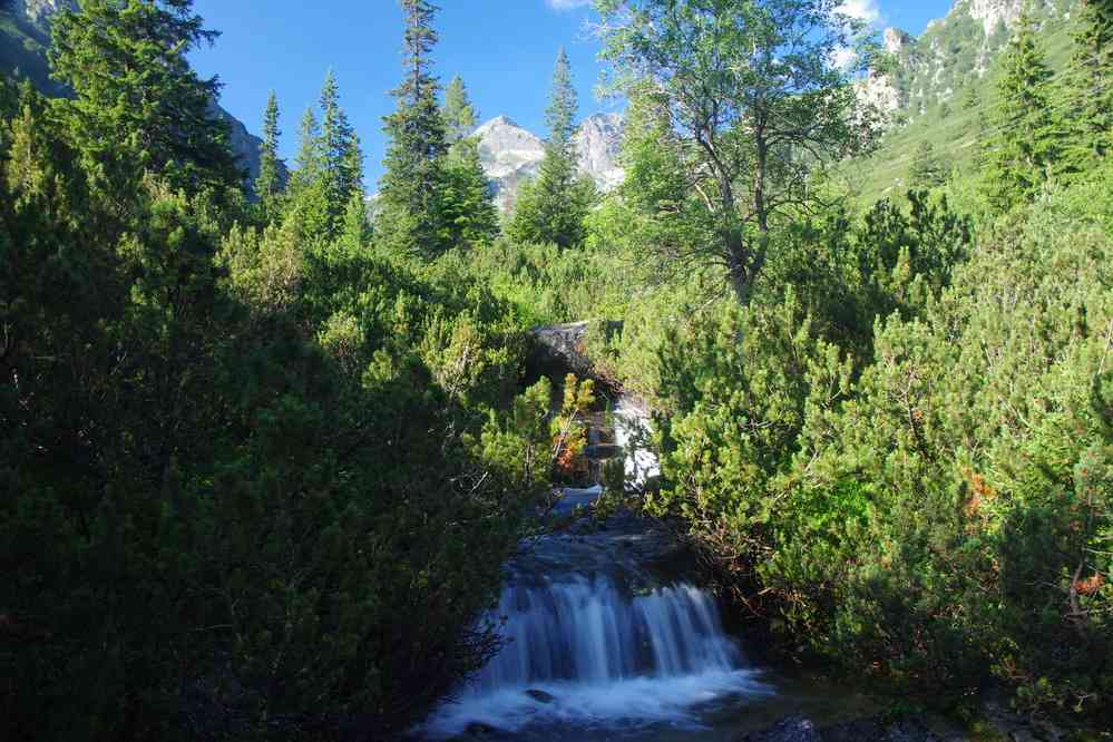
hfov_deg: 54.9
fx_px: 1071
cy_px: 371
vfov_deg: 38.2
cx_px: 556
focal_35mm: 35
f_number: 14
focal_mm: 23.1
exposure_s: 1/4
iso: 100
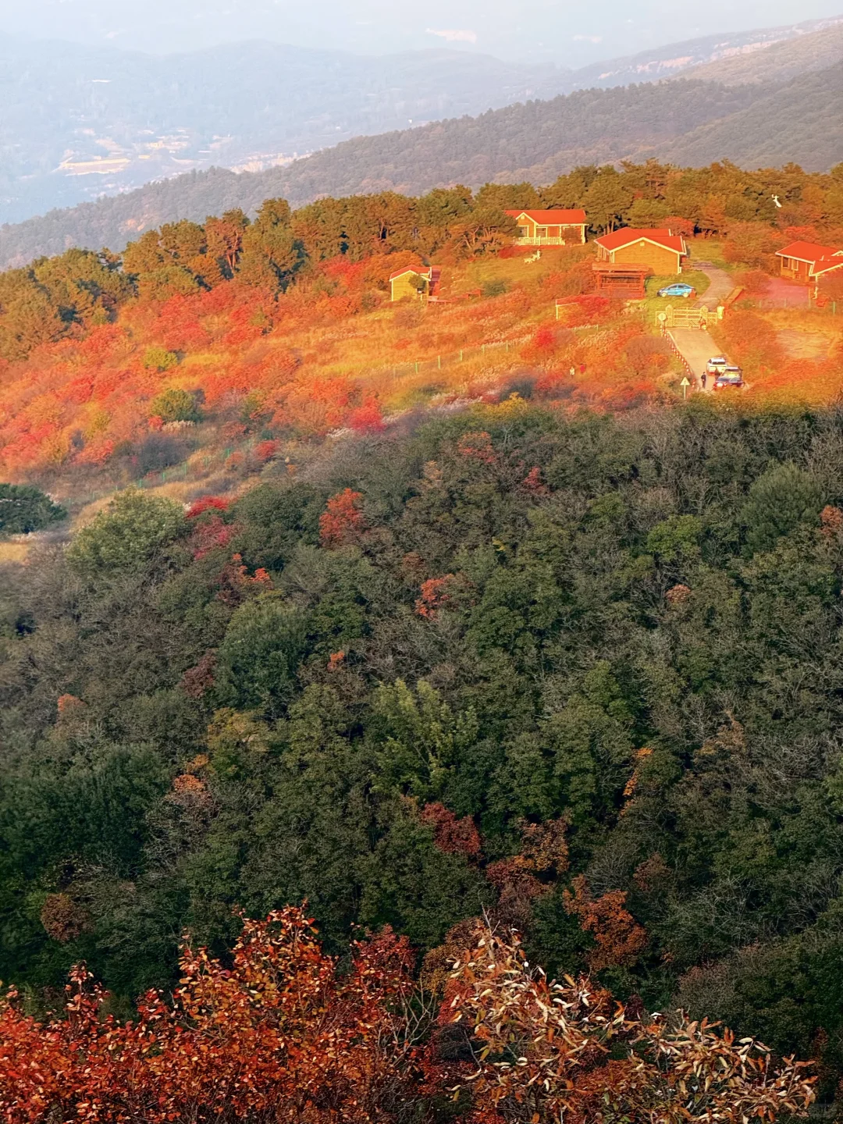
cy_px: 562
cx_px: 422
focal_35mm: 120
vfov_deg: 16.4
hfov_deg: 12.3
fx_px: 3896
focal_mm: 15.66
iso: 50
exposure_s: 1/154
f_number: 2.8
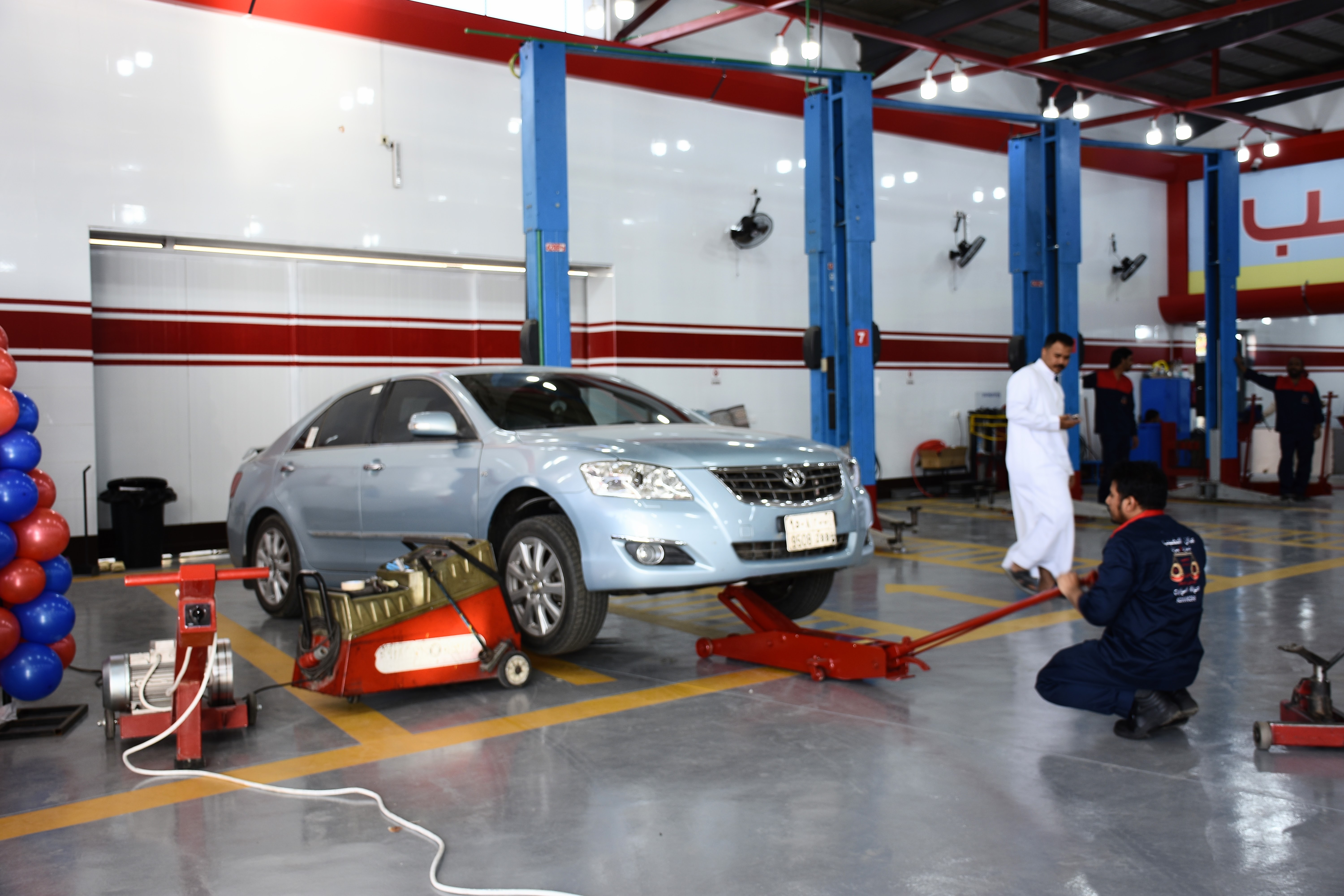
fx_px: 1456
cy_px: 448
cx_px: 672
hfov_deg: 49.6
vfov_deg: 34.2
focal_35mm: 39
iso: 100
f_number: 4.5
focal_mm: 26
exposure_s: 1/80
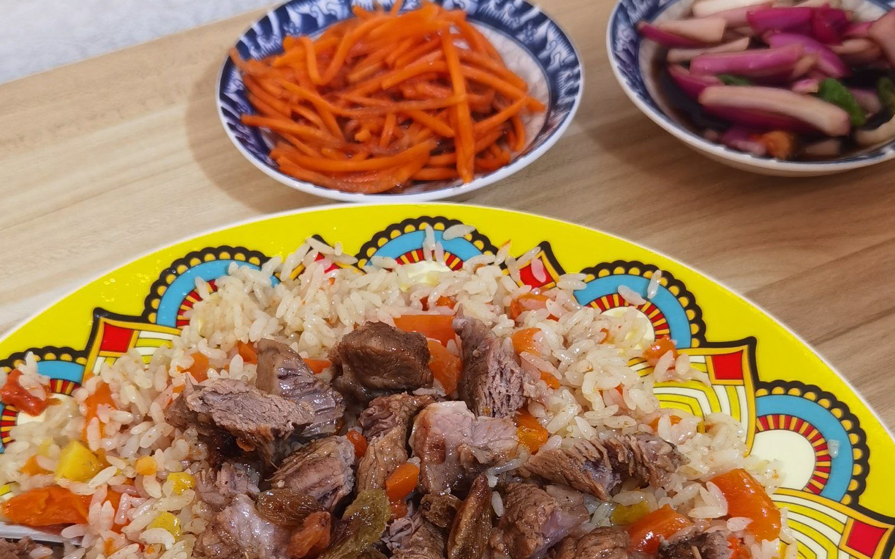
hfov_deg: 38.9
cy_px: 465
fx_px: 1268
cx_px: 417
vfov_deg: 24.4
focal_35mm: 52
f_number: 1.9
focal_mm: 6.71
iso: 320
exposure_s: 1/33.3
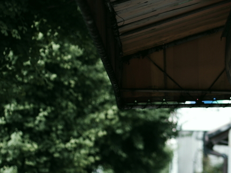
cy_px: 58
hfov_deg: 8.2
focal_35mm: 238
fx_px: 1589
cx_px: 269
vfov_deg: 6.2
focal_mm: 70
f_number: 2.8
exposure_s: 1/320
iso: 100
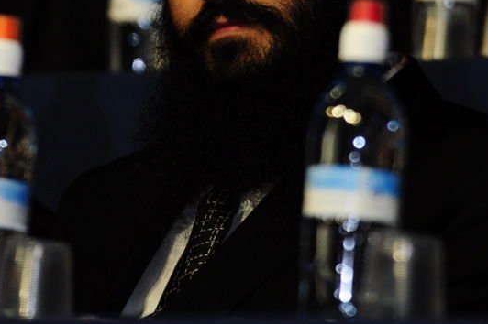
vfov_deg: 2.2
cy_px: -48
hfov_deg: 3.2
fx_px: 8602
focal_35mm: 635
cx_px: 284
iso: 800
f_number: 4
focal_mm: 220
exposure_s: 1/200
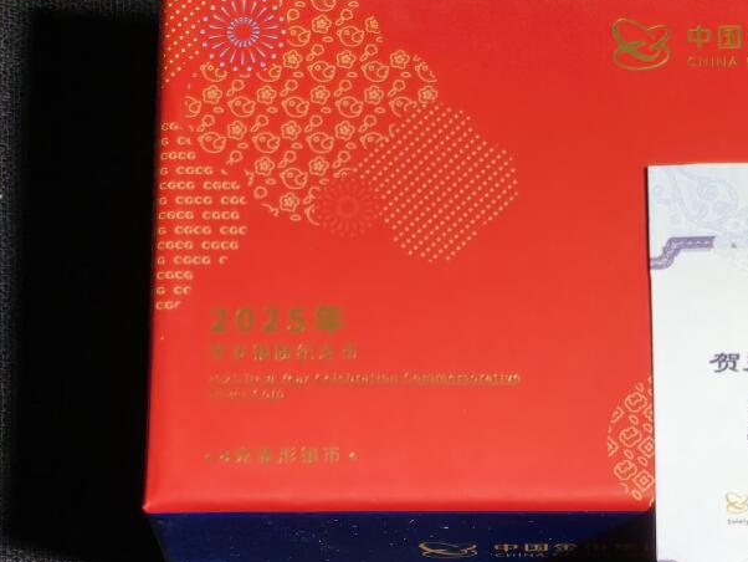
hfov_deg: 11.4
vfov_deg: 8.6
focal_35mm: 172
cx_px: 623
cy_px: 604
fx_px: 3718
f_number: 1.5
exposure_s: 1/292
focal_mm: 4.94
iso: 50
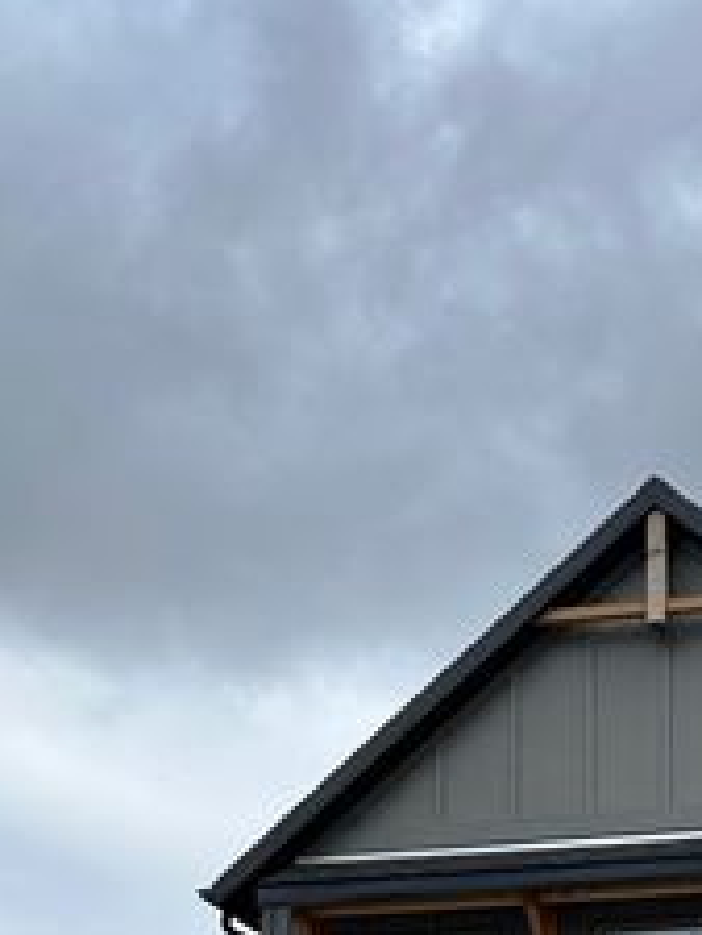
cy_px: 1303
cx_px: 831
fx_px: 2080
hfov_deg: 18.2
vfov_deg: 22.0
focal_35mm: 77
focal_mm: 5.7
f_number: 1.5
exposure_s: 1/1698
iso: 50
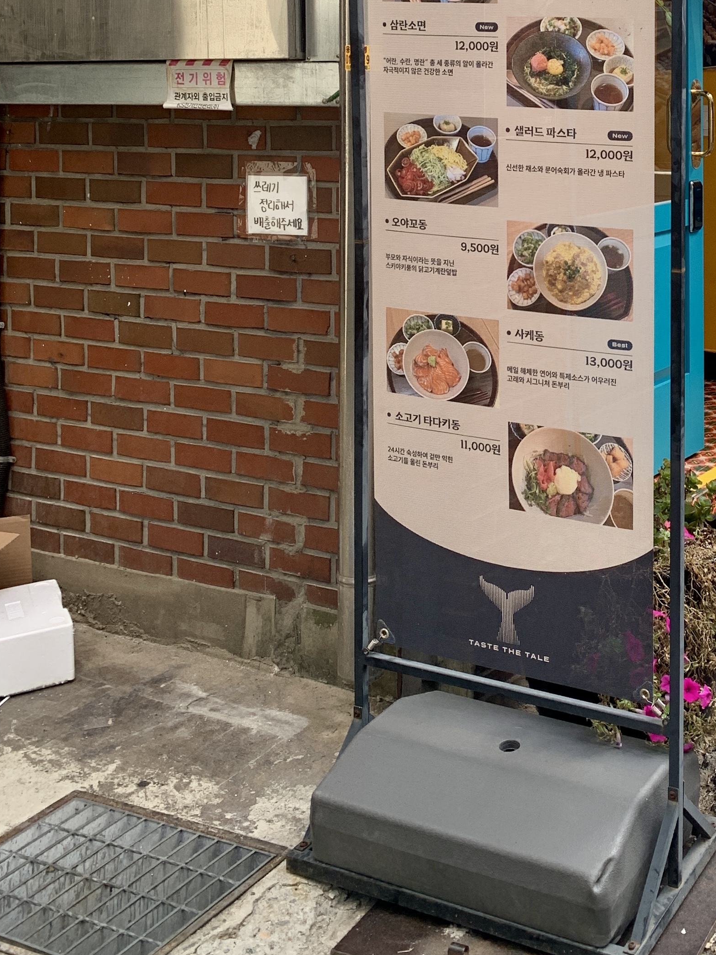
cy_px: 106
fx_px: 1379
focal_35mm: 50
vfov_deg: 36.0
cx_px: 682
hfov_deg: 27.7
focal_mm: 4.25
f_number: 1.8
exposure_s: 1/407
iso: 25
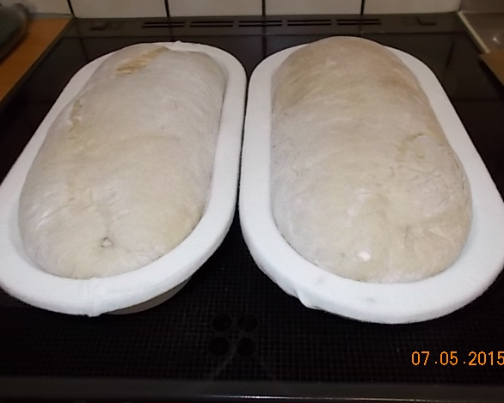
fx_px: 477
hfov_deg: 55.6
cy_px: 201
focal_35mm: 32
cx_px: 258
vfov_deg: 45.8
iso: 200
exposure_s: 1/25
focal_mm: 5.3
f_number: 3.4
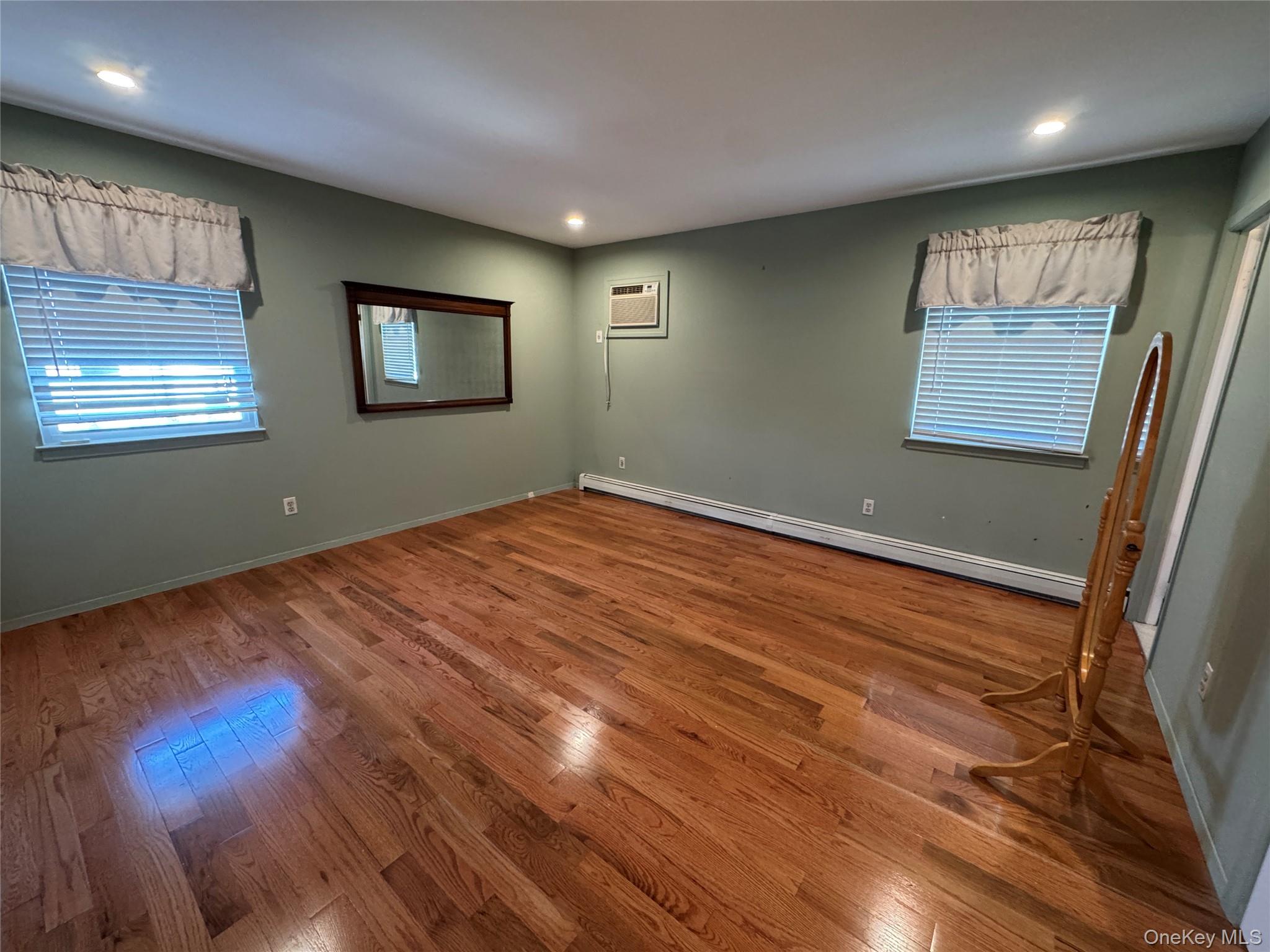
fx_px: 514
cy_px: 476
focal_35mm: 14
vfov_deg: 85.7
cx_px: 635
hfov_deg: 102.1
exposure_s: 1/60
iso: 400
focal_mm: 2.22
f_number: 2.2
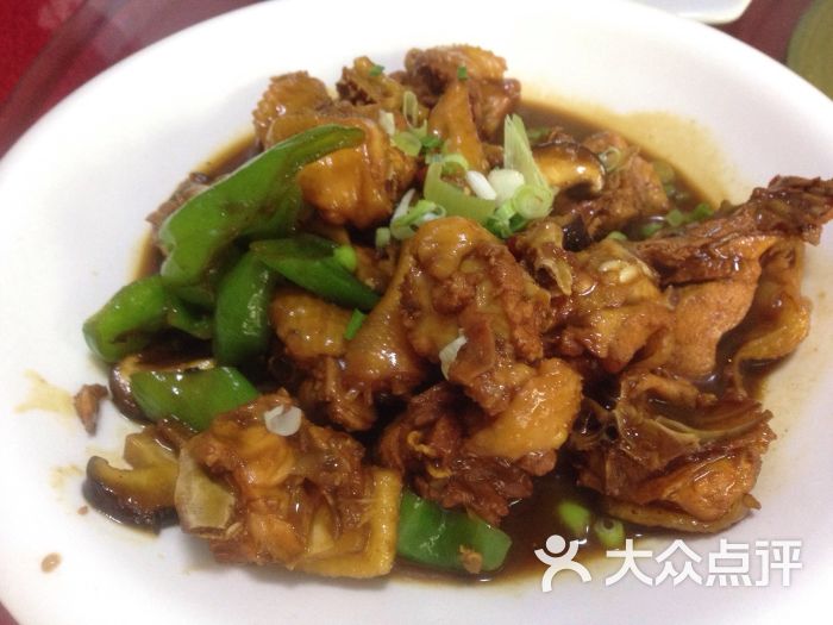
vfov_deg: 42.9
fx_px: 794
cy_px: 312
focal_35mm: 33
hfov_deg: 55.4
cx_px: 416
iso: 250
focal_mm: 4.12
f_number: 2.4
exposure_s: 1/20
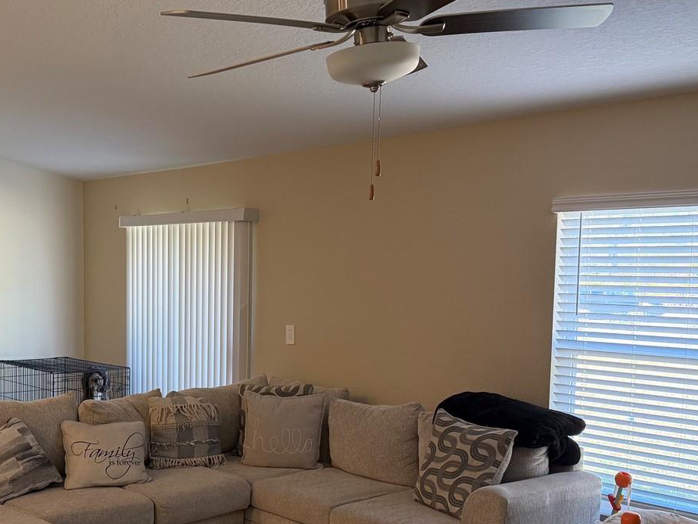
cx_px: 231
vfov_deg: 33.4
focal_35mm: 43
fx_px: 867
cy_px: 336
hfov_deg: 43.2
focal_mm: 6.76
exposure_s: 1/120
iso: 250
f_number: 1.78
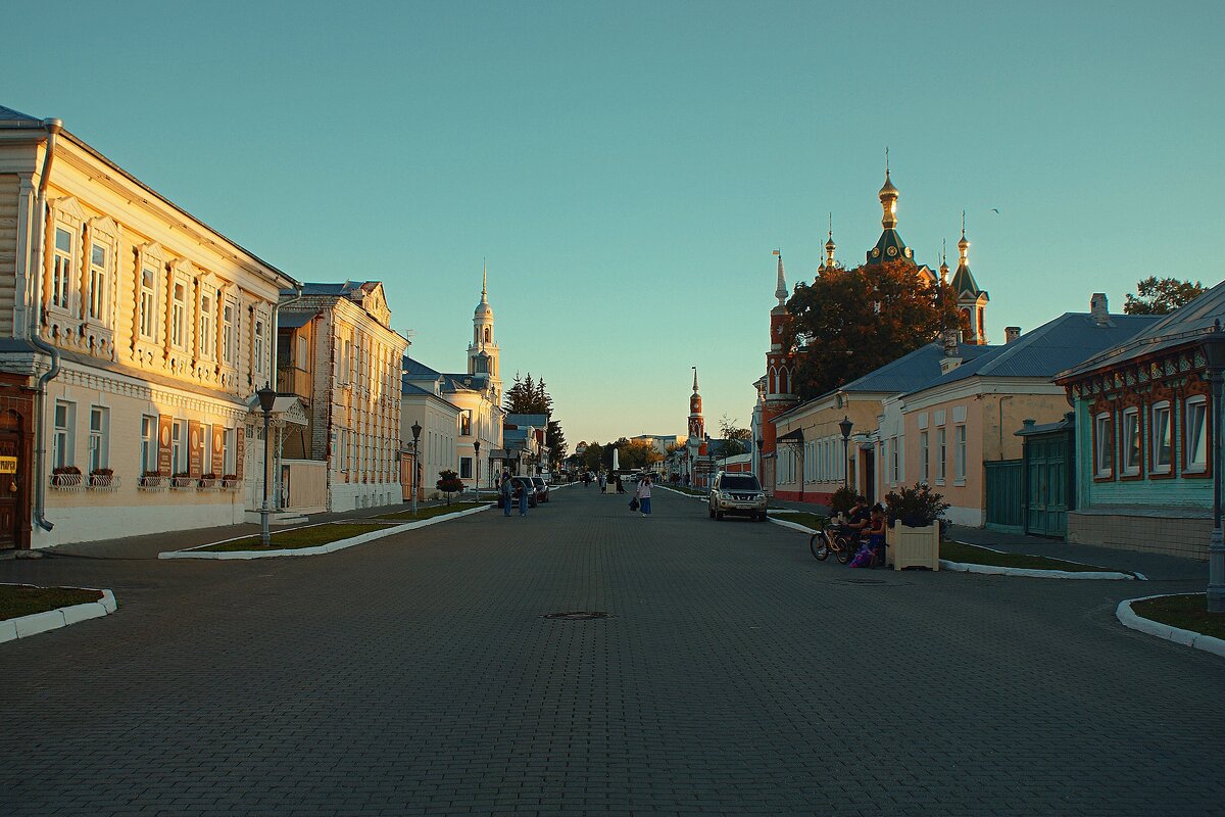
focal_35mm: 33
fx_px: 1123
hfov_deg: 57.2
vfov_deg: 40.0
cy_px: 408
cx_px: 612
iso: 100
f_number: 4.5
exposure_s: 1/160
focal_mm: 22
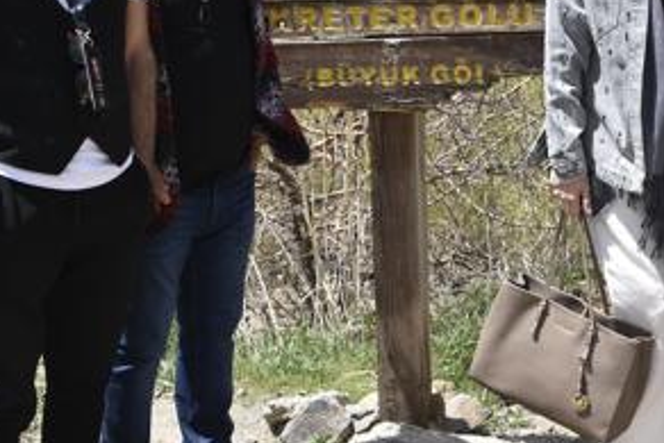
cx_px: 642
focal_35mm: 85
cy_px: 91
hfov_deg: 23.0
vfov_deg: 16.0
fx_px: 1569
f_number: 13
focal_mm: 27
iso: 640
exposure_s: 1/640
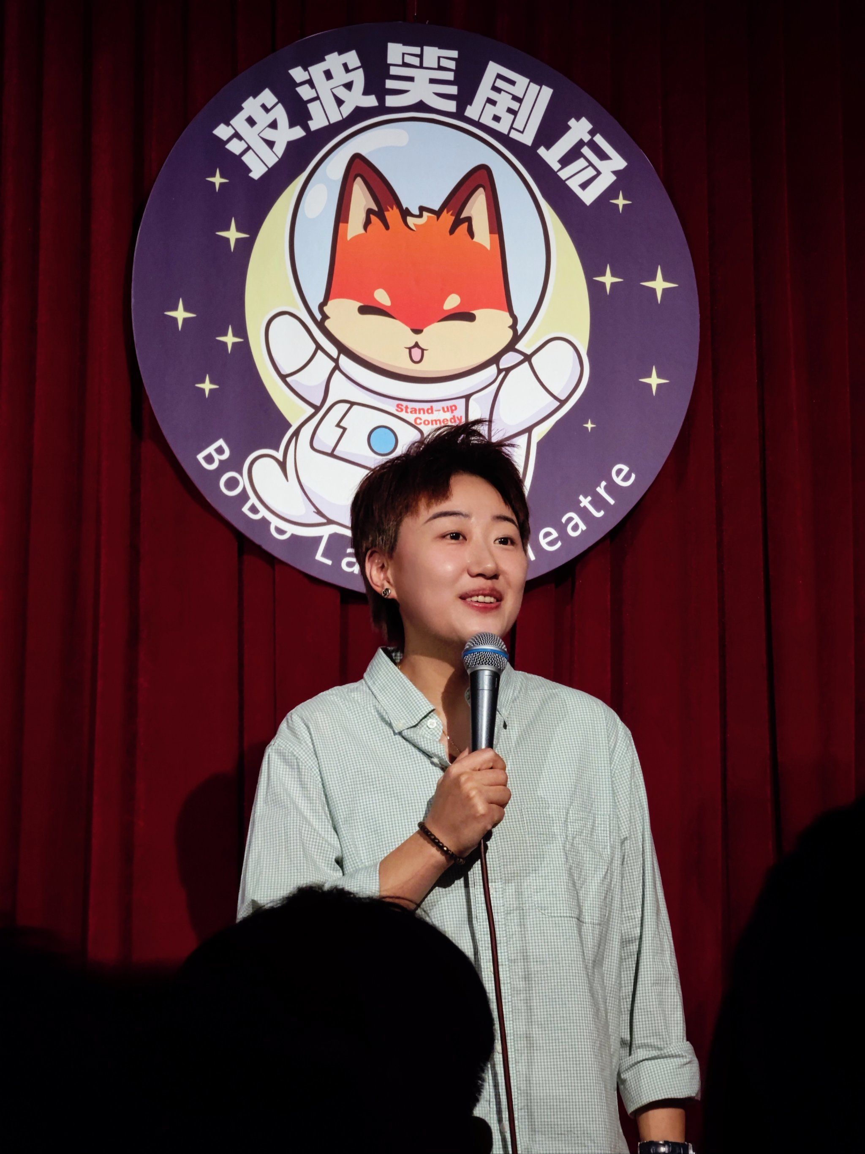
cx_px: 432
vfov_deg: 16.4
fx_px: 3998
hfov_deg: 12.3
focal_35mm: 120
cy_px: 577
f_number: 4.1
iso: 1021
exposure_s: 1/97.1
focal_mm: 22
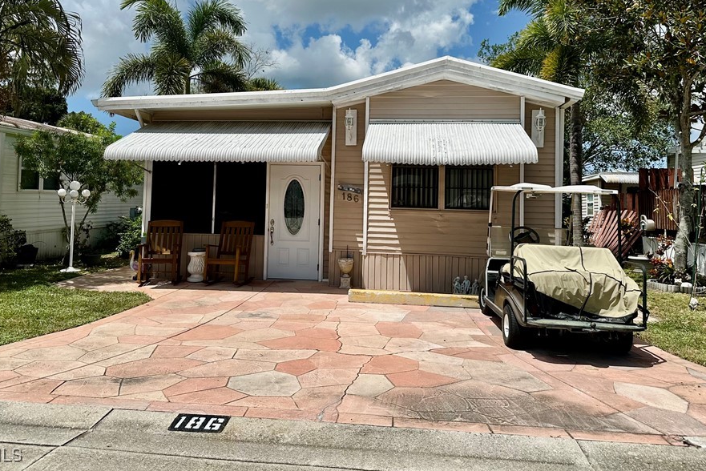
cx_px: 334
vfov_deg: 44.5
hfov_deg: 63.6
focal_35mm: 29
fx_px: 569
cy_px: 165
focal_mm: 6.86
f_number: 1.78
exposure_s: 1/9709
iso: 80
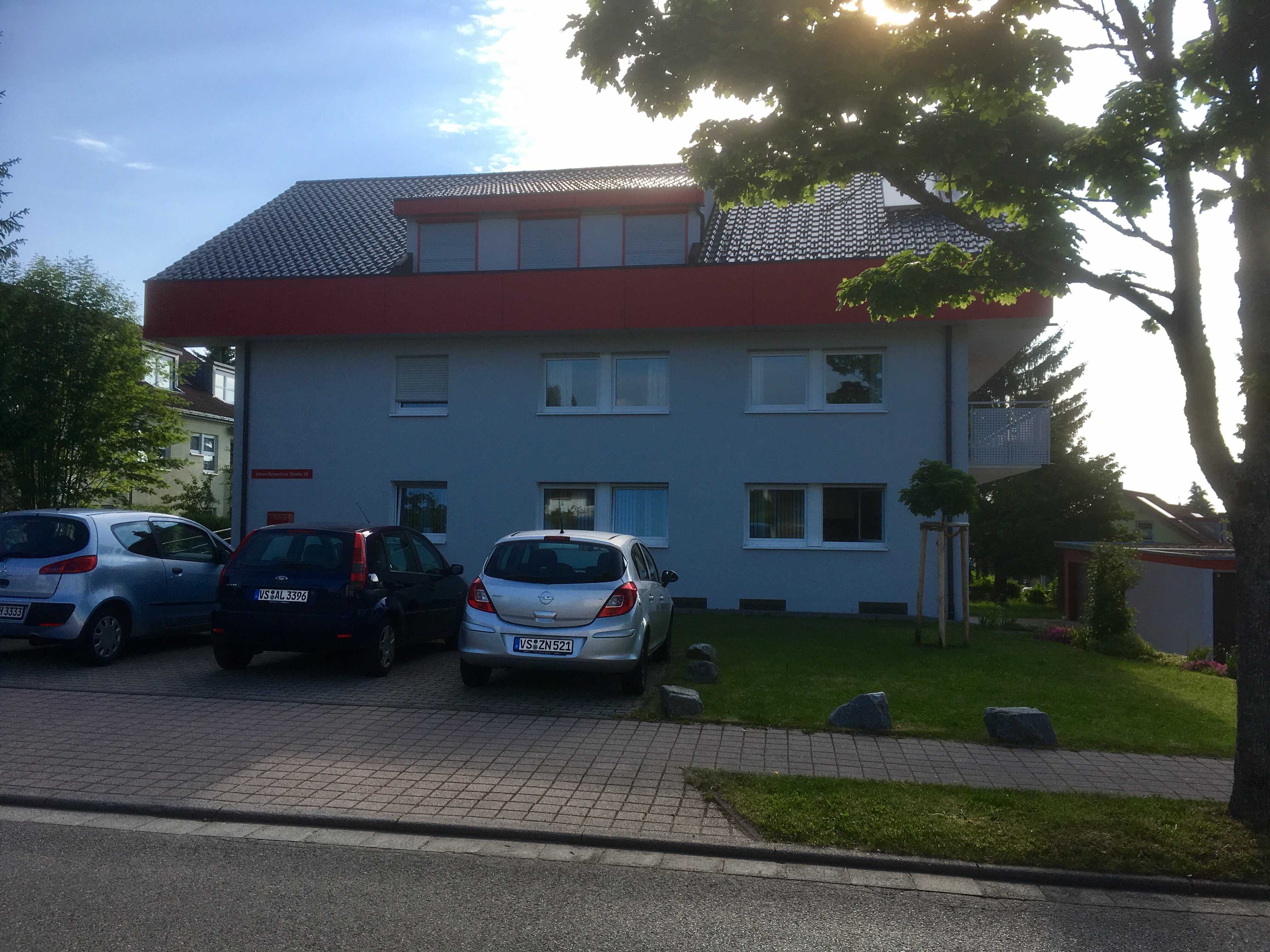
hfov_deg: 61.7
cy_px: 476
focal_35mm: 29
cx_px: 635
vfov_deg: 48.2
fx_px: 1064
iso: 25
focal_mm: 4.15
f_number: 2.2
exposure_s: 1/1261
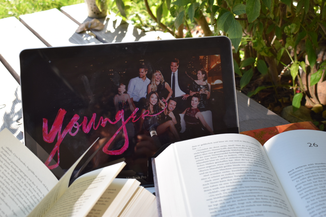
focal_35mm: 60
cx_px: 163
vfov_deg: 22.6
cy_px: 108
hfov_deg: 33.4
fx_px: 543
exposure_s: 1/200
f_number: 7.1
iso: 400
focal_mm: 40
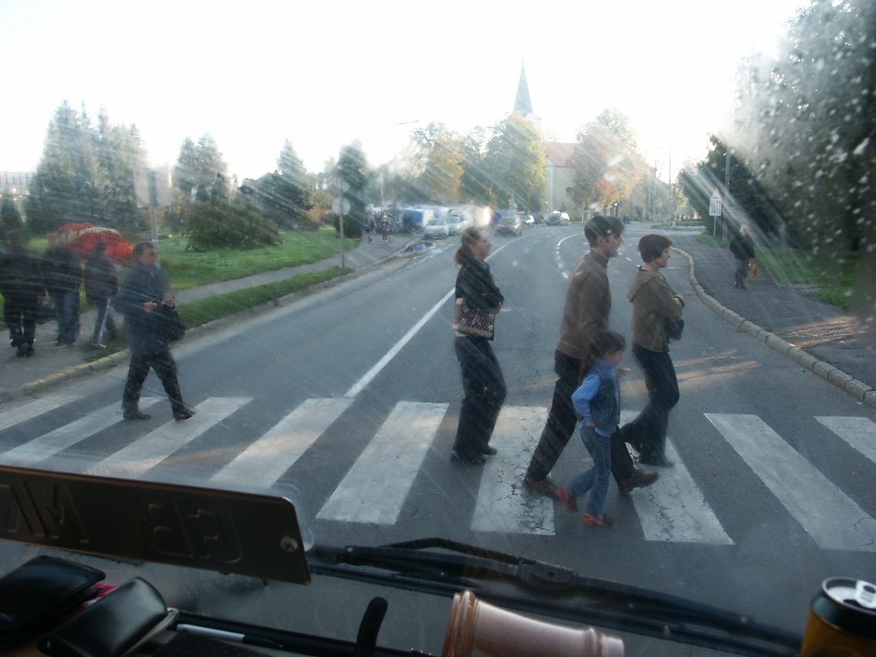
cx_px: 438
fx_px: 759
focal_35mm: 30
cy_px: 328
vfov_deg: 46.8
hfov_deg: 60.0
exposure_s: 1/250
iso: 100
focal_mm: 7.75
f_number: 2.8
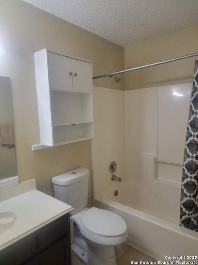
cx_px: 99
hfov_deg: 56.8
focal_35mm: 24
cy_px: 132
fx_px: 183
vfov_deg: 71.6
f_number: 1.8
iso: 125
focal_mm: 6.7
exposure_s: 1/120
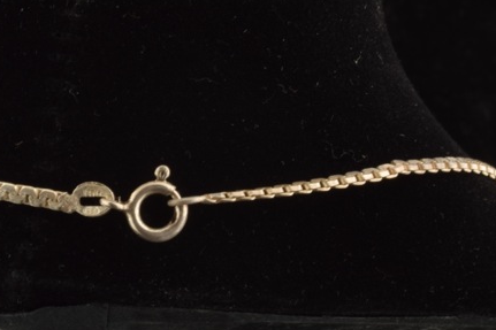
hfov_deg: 9.8
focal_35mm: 209
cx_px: -10
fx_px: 2878
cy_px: 158
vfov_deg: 6.6
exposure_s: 1/125
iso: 100
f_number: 25
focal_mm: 60
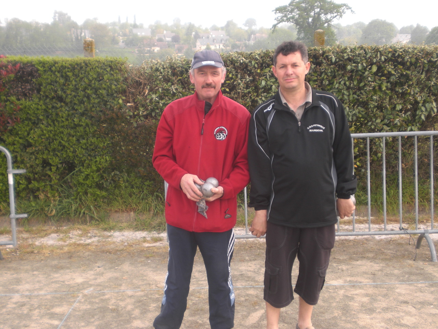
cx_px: 219
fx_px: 645
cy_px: 164
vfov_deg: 28.6
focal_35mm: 51
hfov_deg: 37.5
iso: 50
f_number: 3.6
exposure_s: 1/125
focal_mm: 8.44
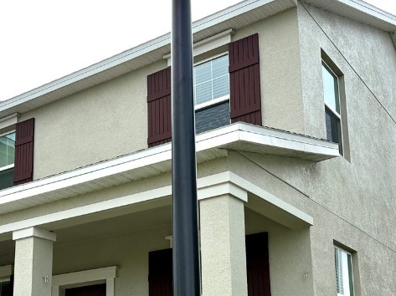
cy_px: 249
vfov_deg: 27.3
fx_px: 594
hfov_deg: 36.7
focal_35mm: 52
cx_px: 161
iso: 100
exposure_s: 1/6711
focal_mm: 6.76
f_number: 1.78
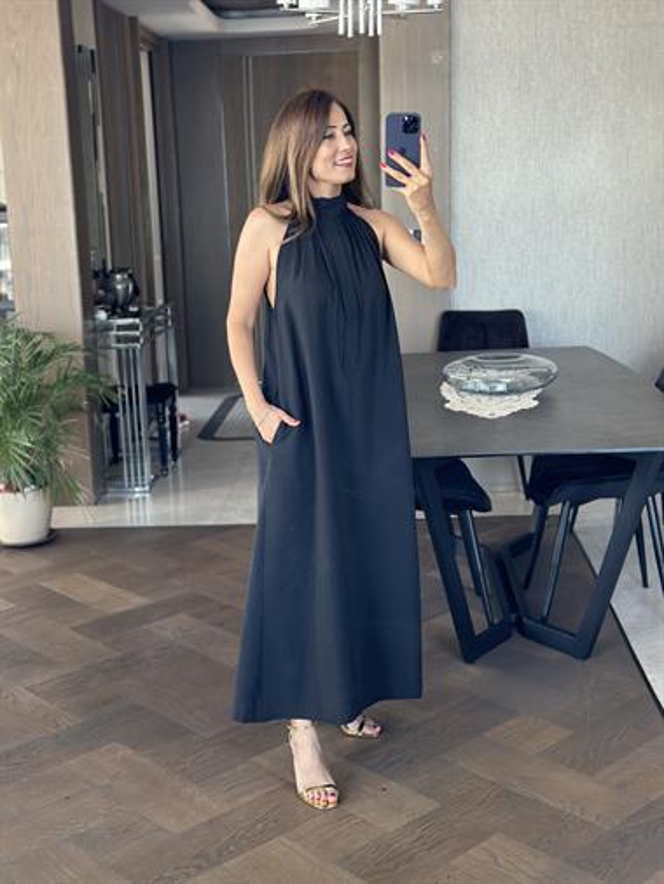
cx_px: 332
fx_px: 1227
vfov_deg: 39.6
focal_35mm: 48
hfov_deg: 30.3
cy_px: 442
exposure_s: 1/60
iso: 125
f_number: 1.78
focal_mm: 6.86
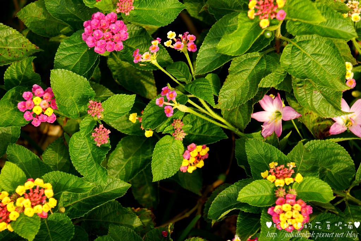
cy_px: 120
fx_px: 1579
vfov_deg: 8.7
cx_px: 180
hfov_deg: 13.0
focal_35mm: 158
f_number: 5.6
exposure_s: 1/200
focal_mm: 105
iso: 160
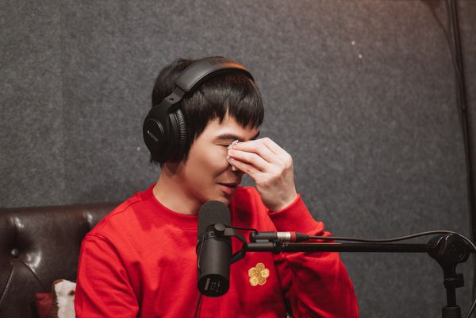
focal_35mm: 123
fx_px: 1626
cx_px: 238
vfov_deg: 11.1
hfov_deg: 16.7
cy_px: 159
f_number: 2.8
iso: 500
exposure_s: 1/125
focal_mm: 82
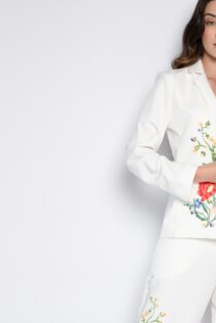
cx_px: 198
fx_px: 683
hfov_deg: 17.7
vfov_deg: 26.2
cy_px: 251
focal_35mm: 76
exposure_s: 1/100
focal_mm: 40
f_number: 6.3
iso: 400
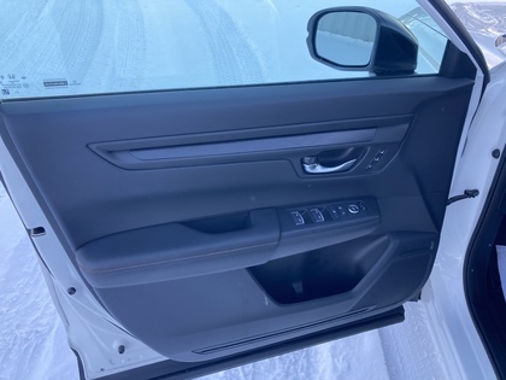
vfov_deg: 49.7
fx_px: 409
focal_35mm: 28
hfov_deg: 63.4
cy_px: 190
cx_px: 253
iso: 25
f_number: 1.8
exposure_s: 1/121
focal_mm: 3.99
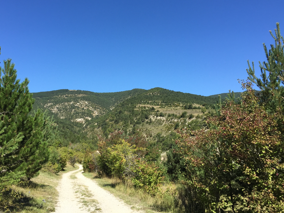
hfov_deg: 53.7
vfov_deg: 41.7
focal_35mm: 34
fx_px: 279
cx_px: 121
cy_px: 89
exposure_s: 1/1412
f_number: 2.2
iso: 32
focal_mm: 4.15
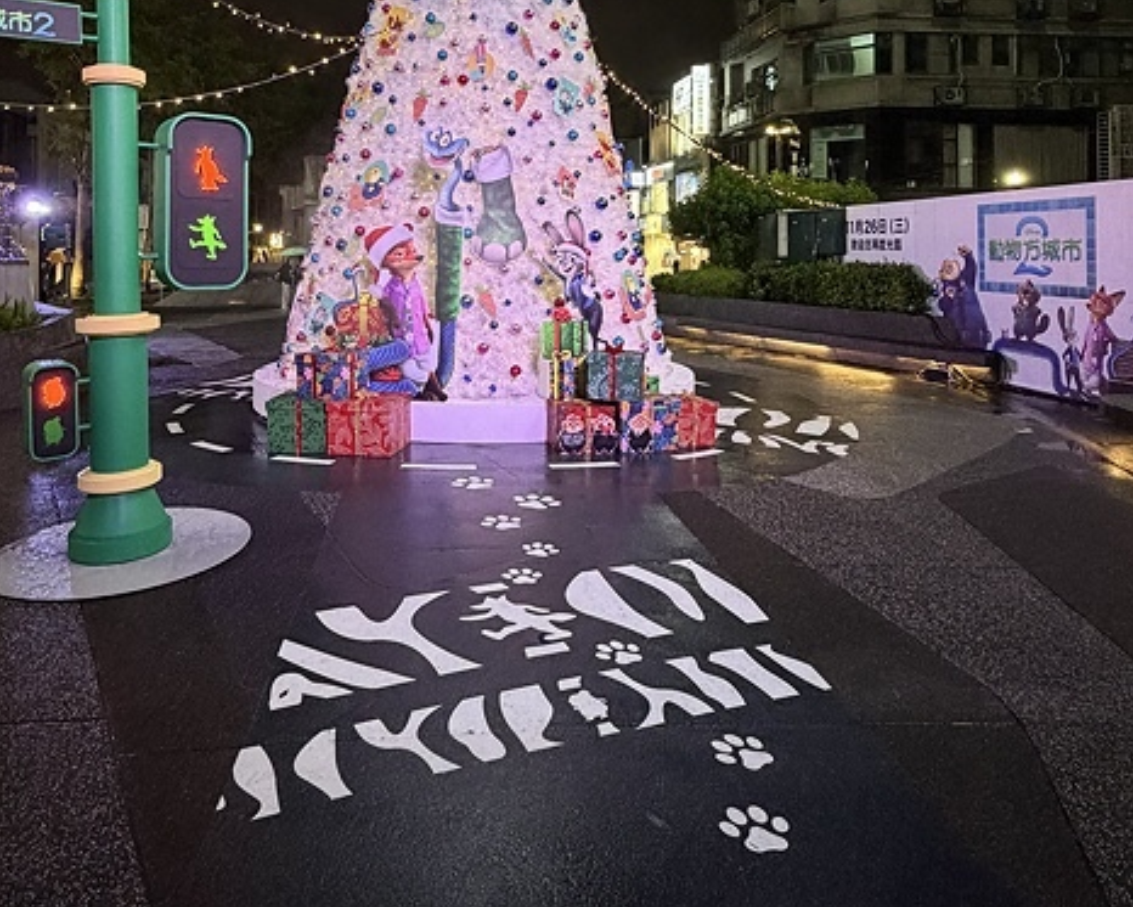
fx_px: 838
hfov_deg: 67.8
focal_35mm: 25
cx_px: 486
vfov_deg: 54.5
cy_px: 242
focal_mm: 2.22
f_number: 2.2
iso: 400
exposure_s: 1/60
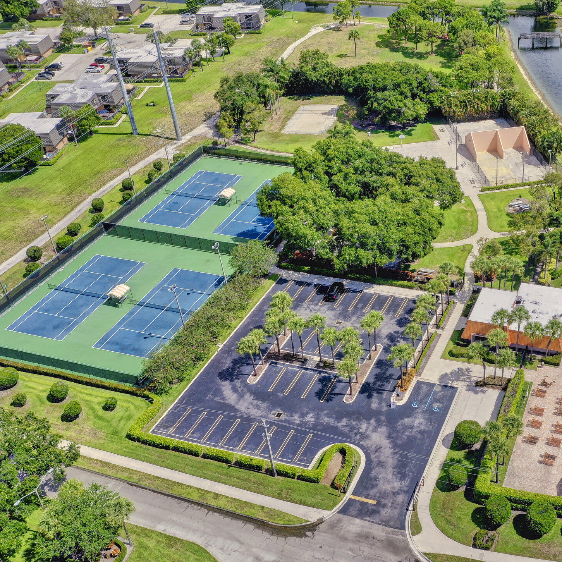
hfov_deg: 39.5
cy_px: 298
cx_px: 443
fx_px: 753
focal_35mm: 41
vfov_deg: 40.9
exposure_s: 1/500
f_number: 5.6
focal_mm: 10.3
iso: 100
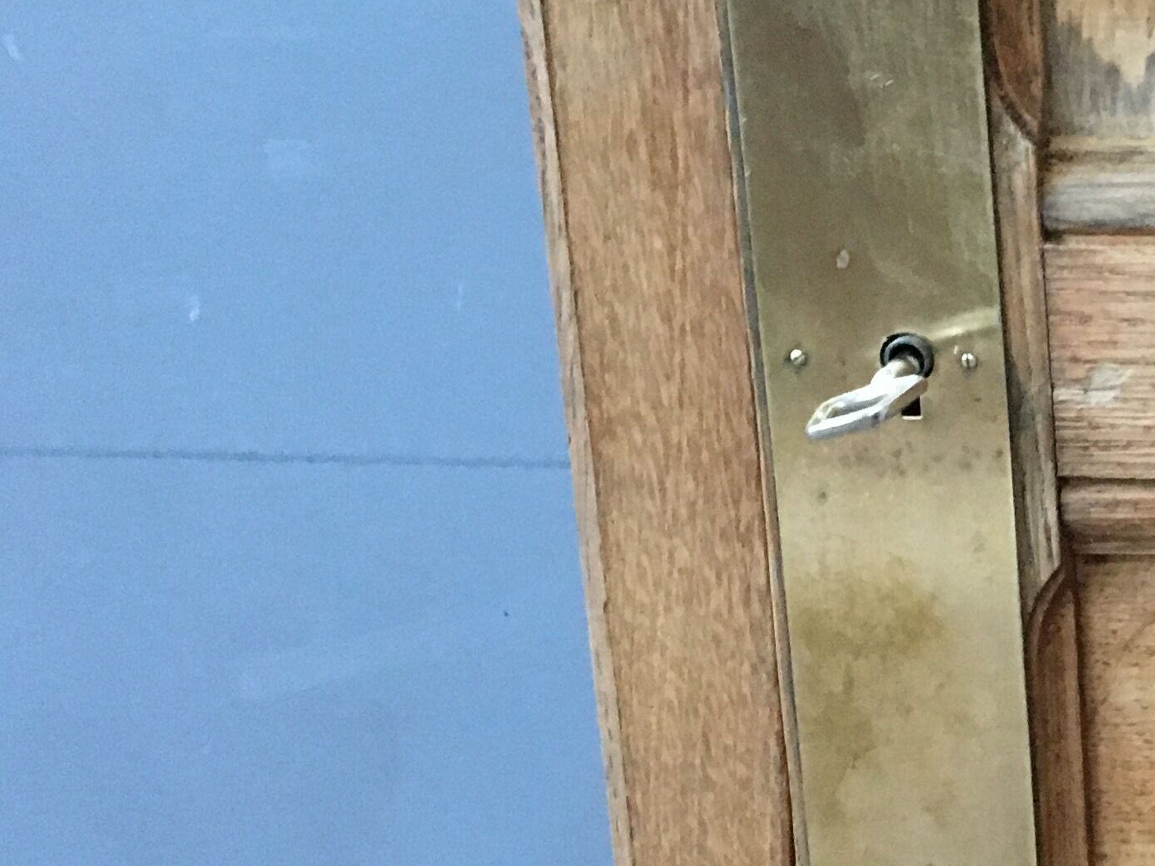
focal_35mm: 84
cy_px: 461
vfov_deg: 17.6
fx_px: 2803
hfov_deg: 20.7
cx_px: 1594
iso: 200
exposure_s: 1/25
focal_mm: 4.15
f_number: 2.2
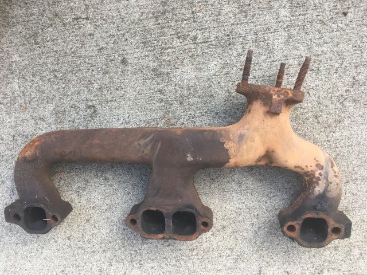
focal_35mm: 29
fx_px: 307
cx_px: 184
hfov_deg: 61.7
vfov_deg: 48.2
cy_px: 138
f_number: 2.2
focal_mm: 4.15
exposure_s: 1/120
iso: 40
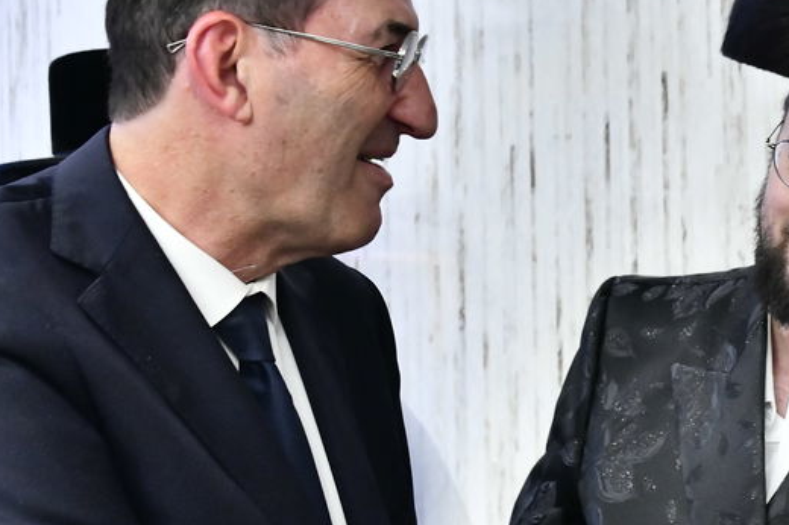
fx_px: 2124
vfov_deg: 14.1
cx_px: 737
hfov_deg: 20.5
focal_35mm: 97
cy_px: 350
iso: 3200
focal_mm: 36
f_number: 5.6
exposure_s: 1/100
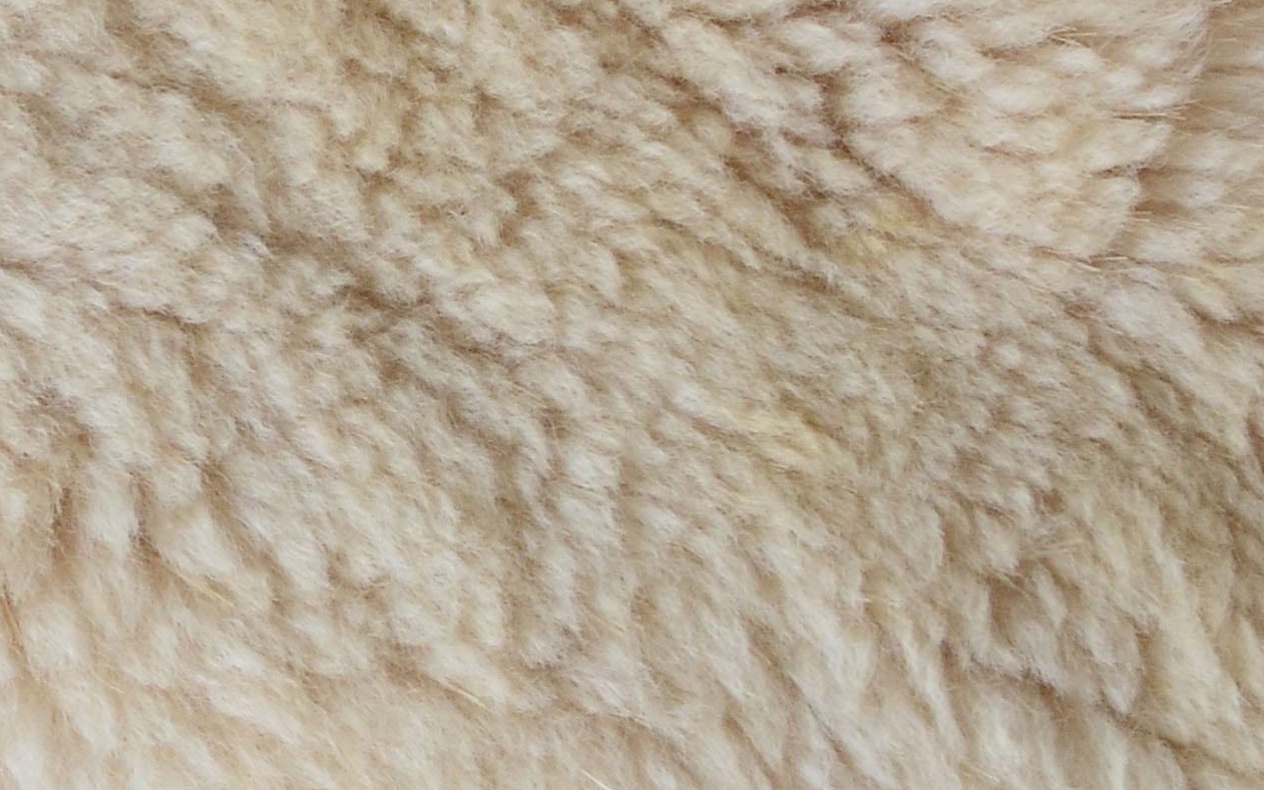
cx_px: -1011
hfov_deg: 6.3
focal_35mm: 328
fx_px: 11298
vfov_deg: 4.0
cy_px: -475
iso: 400
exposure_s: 1/80
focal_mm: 55
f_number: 18
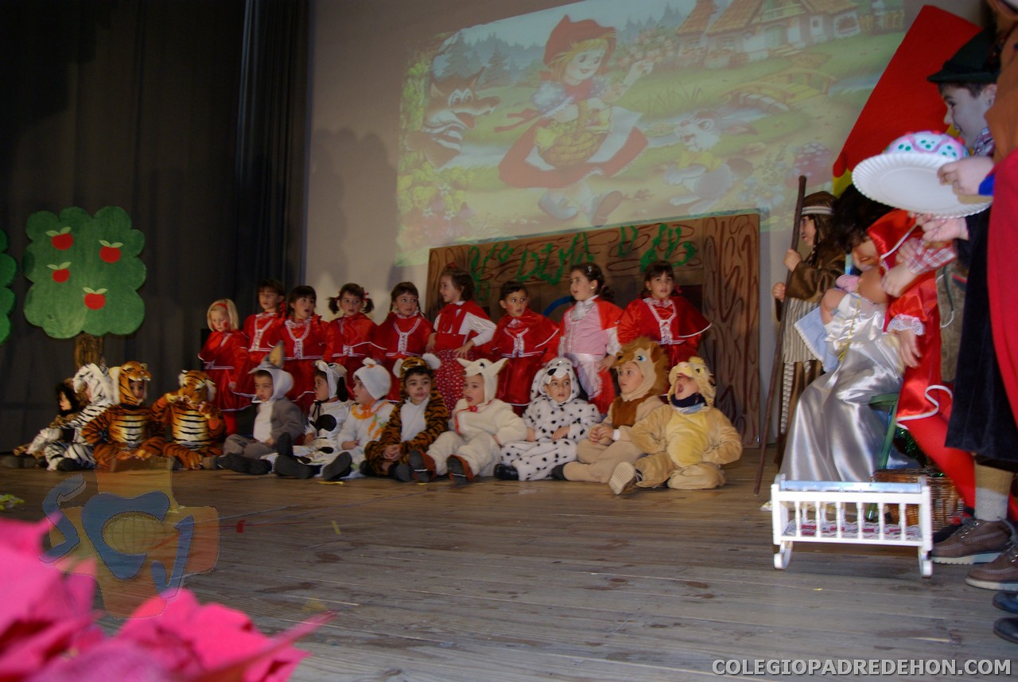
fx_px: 764
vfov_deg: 48.1
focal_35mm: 27
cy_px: 341
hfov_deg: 67.3
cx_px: 509
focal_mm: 18
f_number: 4.5
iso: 400
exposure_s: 1/30
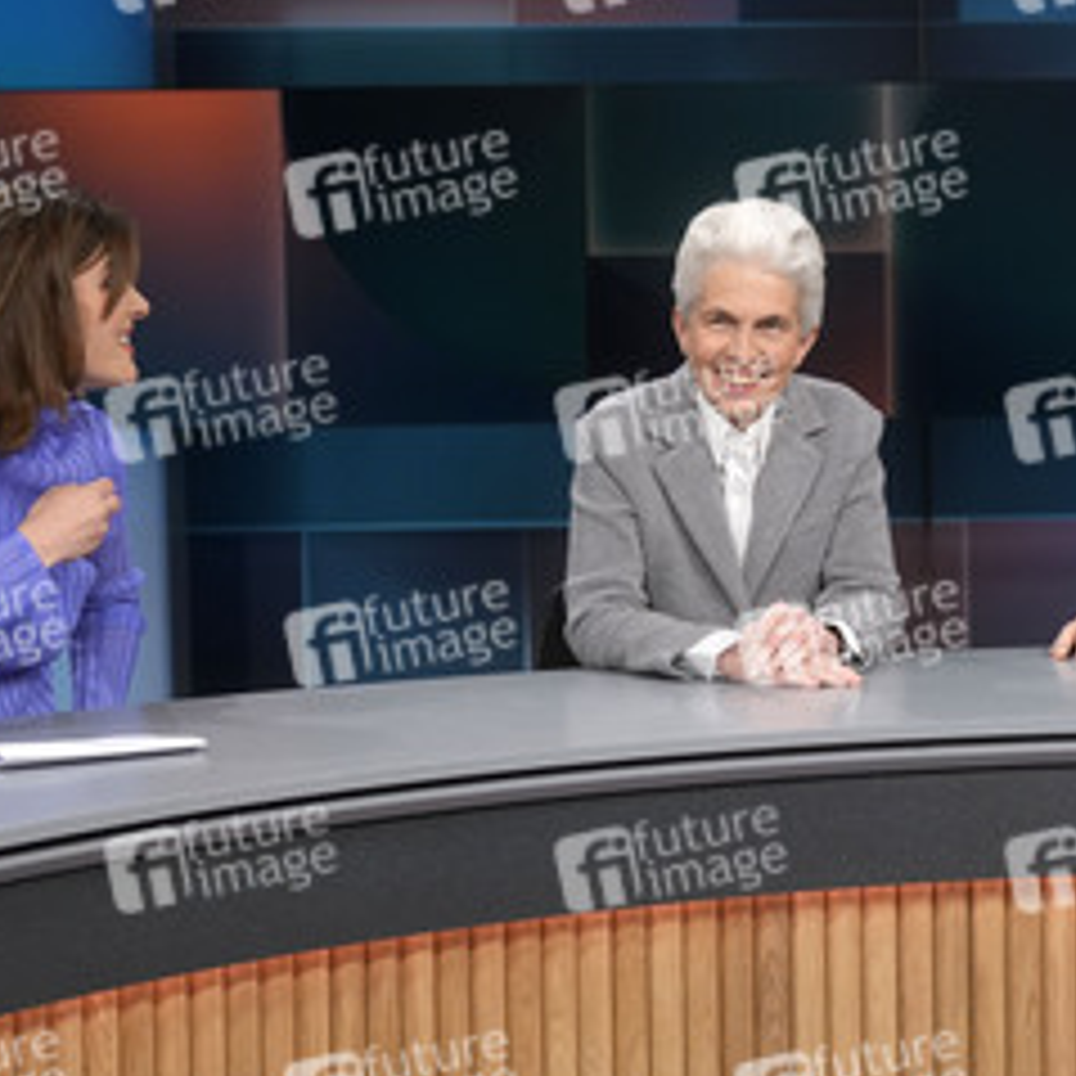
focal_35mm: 72
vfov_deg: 24.0
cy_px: 522
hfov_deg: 23.9
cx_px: 732
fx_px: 2532
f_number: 2.2
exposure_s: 1/320
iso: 640
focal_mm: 30
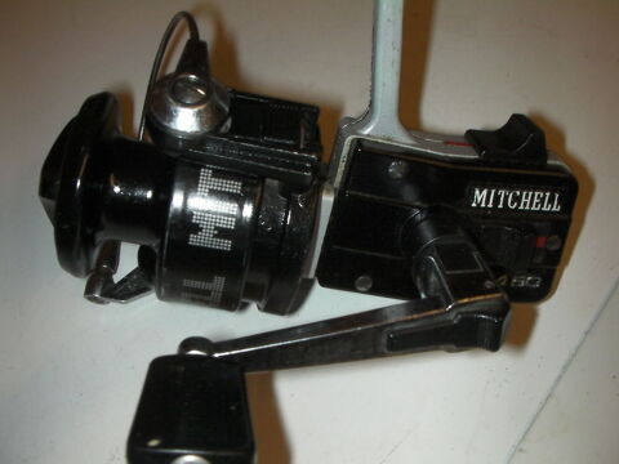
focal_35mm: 38
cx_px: 310
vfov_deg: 37.7
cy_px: 232
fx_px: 680
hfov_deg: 49.0
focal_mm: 6.3
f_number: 5.6
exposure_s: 1/30
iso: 200
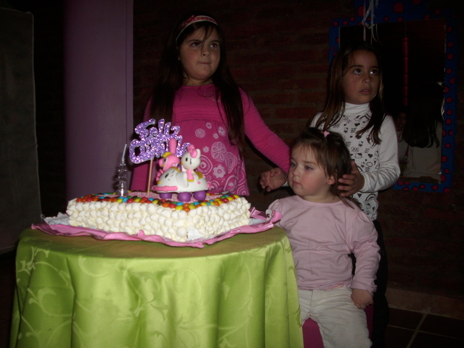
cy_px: 174
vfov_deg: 45.4
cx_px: 232
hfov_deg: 58.4
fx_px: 416
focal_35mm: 31
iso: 50
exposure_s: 1/30
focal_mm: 6.2
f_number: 2.8
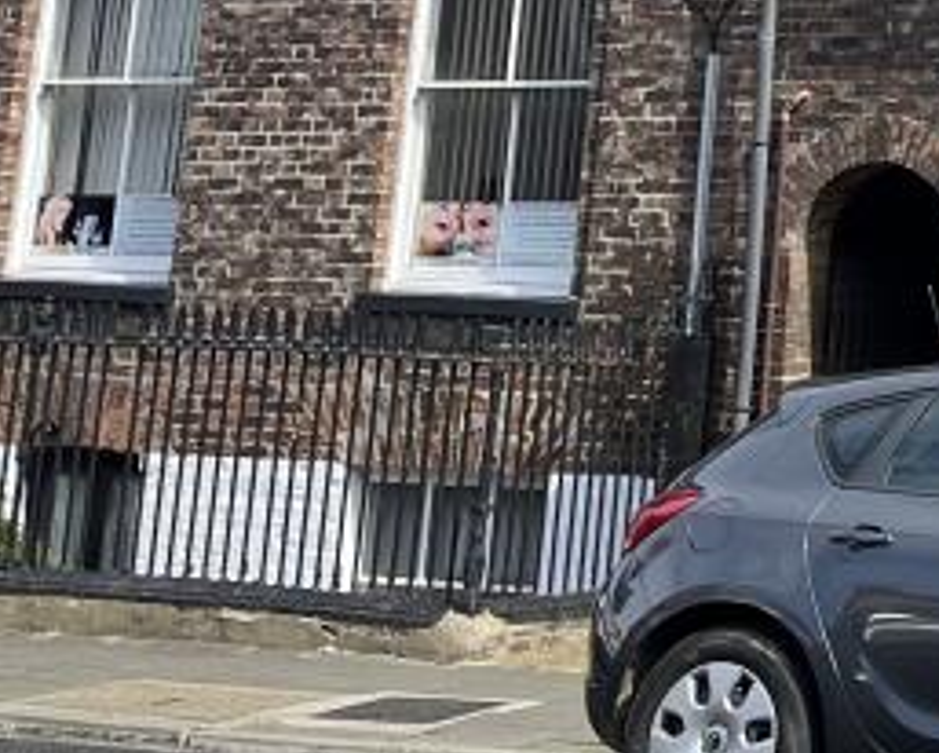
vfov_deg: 14.2
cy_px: -387
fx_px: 2809
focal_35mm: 101
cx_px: 1692
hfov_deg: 16.1
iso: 50
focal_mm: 5.1
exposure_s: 1/1477
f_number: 1.6
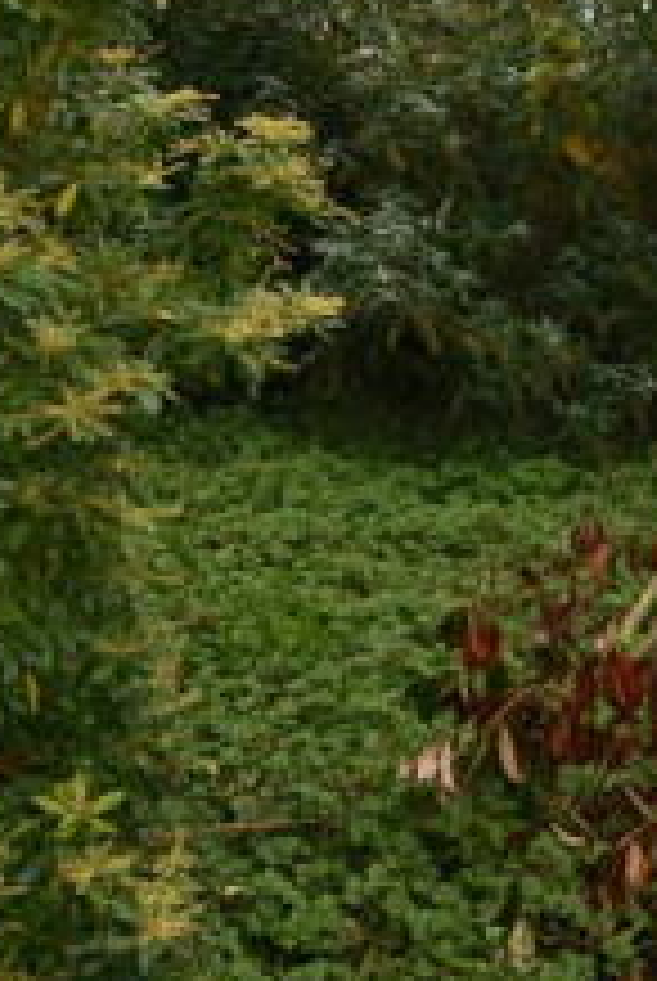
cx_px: 542
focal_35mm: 45
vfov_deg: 42.1
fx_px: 1228
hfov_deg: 29.2
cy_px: 232
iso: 140
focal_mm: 10
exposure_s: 1/125
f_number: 5.6
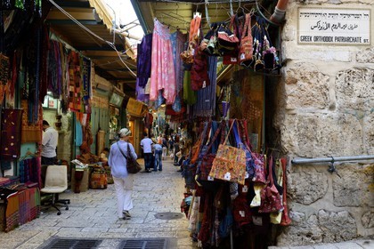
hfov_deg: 58.7
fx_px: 332
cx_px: 187
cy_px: 124
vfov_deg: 41.1
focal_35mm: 32
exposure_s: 1/125
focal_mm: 32
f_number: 5.6
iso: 1600
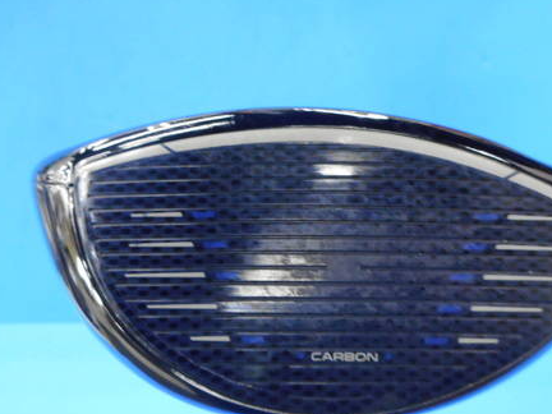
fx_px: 590
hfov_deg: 49.8
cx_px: 334
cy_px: 229
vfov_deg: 38.6
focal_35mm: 37
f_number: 3.7
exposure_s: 1/30
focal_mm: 4.5
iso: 320
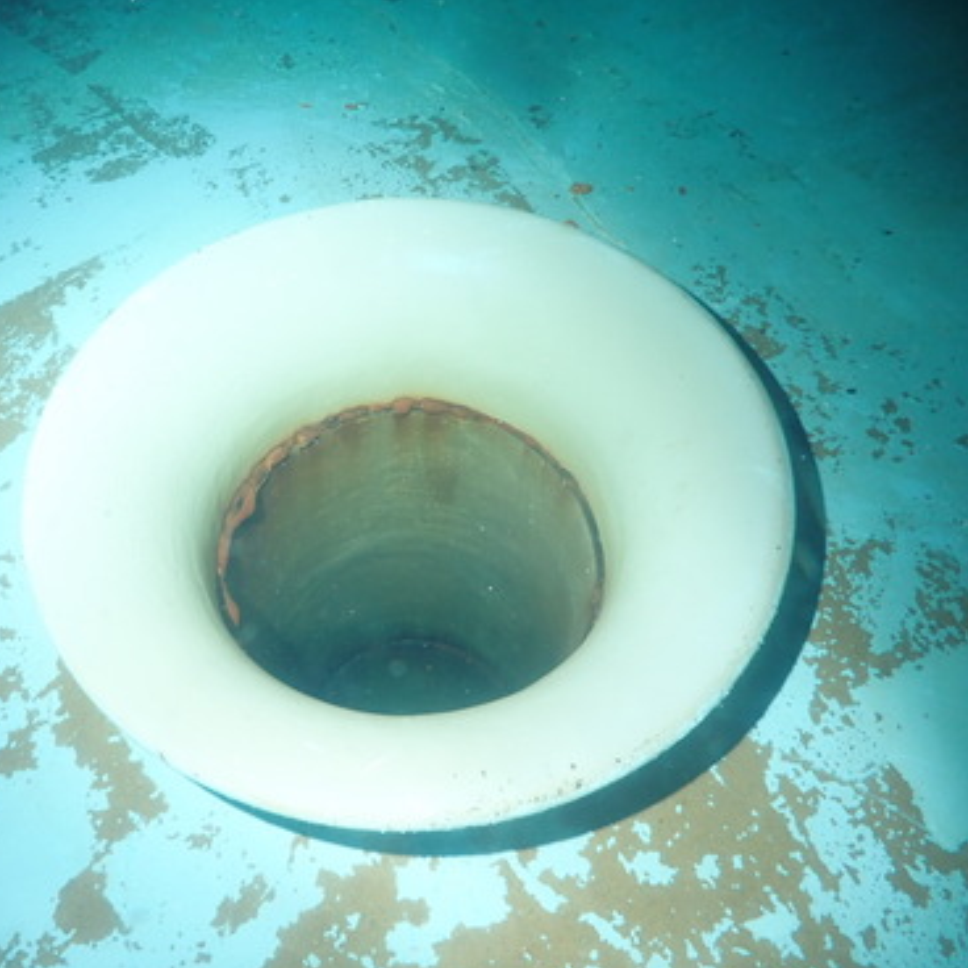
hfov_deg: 53.8
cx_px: 408
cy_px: 485
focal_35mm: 30
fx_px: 949
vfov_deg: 54.0
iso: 200
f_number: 2
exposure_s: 1/30
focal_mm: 4.5
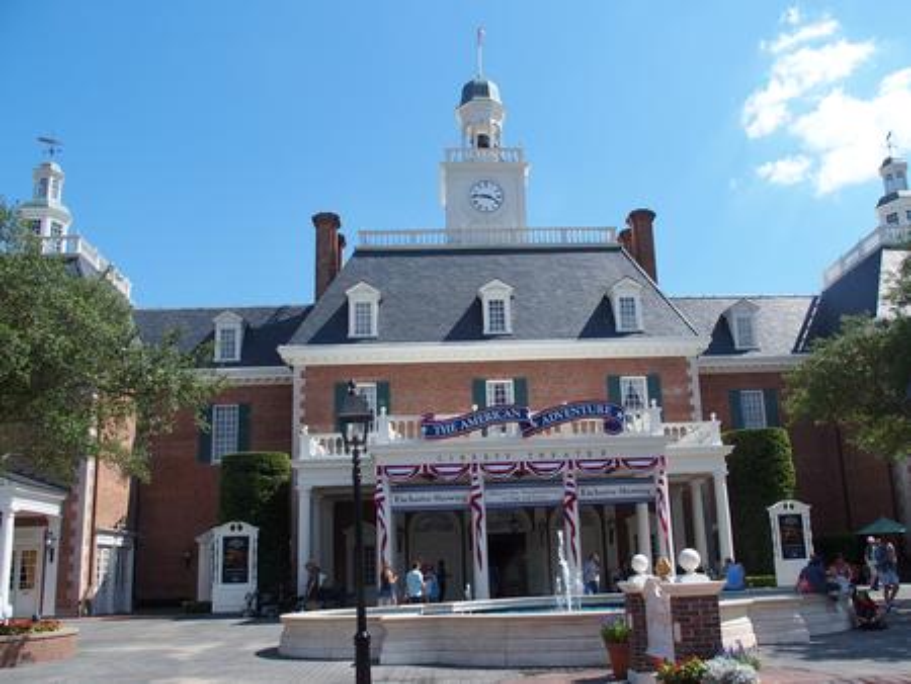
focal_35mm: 28
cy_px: 342
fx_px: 737
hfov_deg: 63.4
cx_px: 456
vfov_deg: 49.8
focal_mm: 6
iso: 100
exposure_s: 1/800
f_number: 4
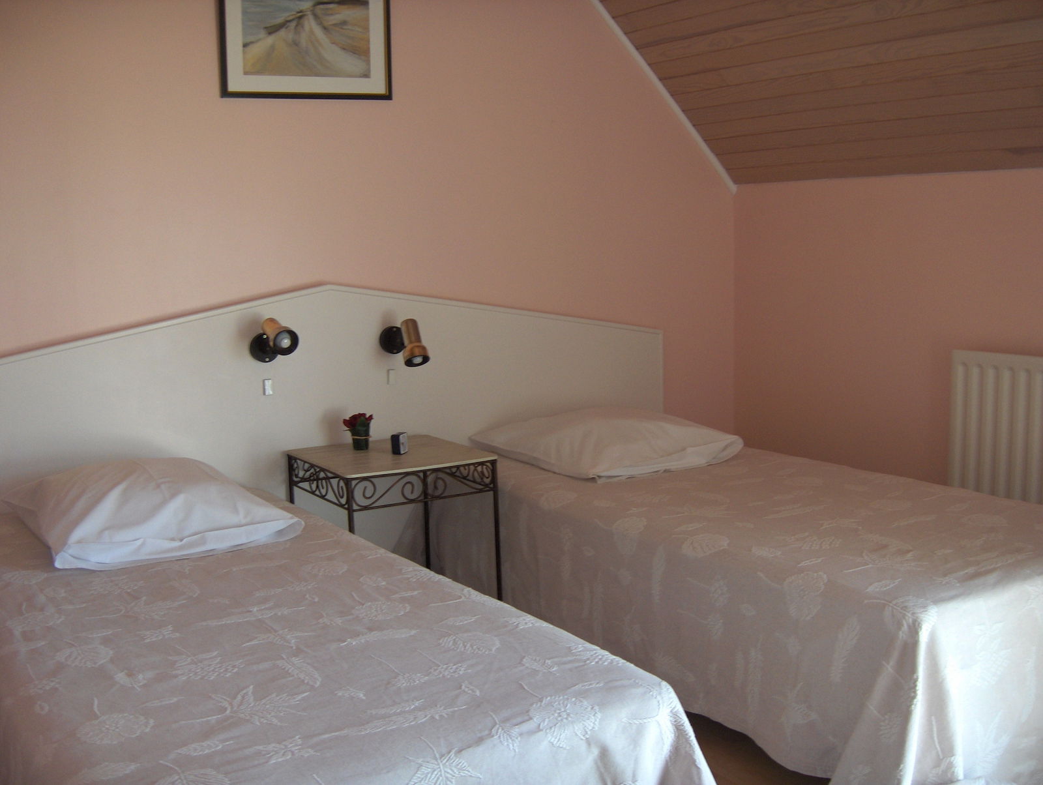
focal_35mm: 39
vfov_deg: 36.9
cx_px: 522
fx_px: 1177
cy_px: 392
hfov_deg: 47.8
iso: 100
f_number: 2.8
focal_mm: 8
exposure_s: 1/60
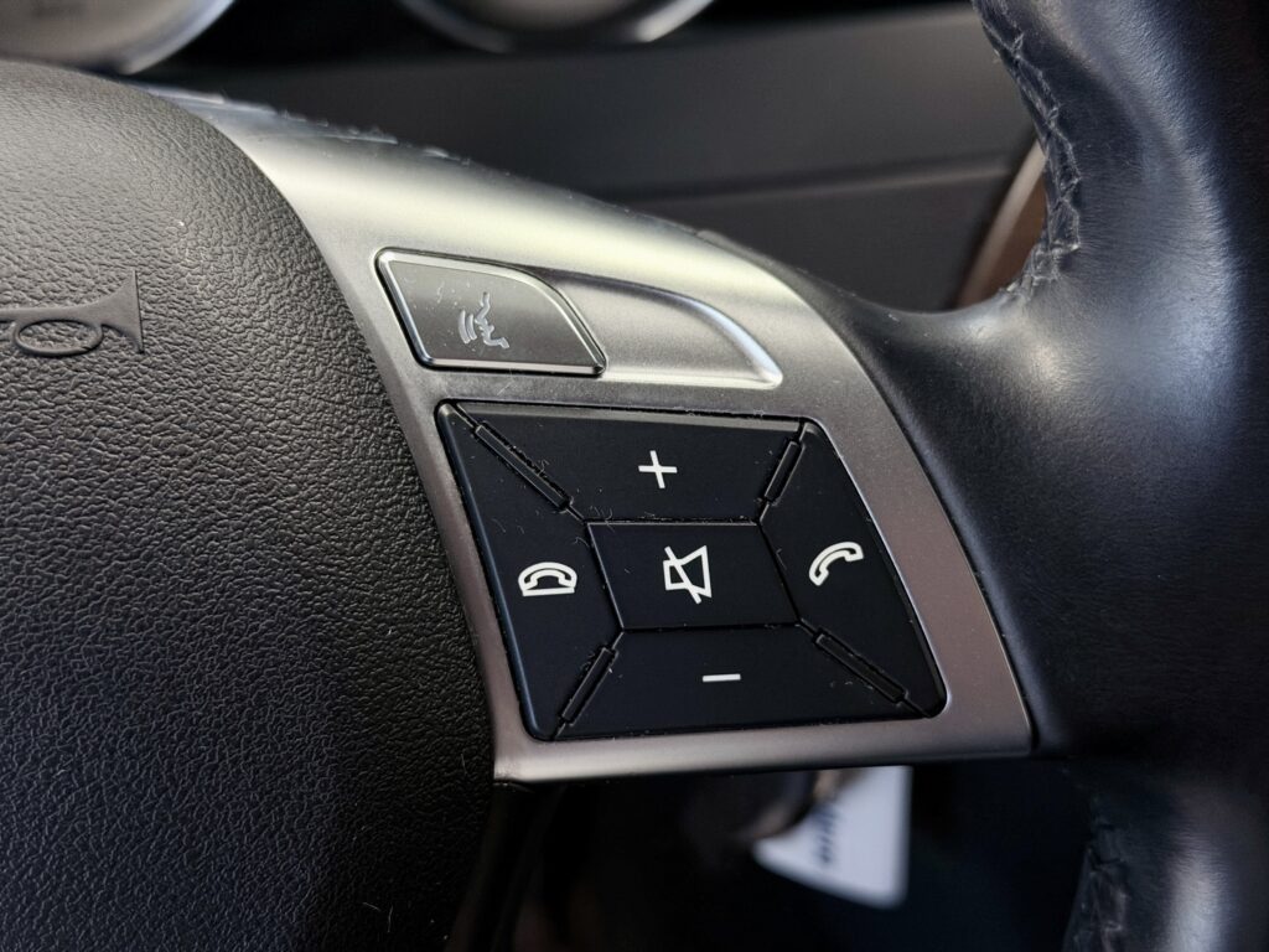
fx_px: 1760
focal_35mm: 48
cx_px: 634
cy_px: 476
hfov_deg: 39.7
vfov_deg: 30.3
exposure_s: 1/100
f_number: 1.78
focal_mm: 6.76
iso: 125
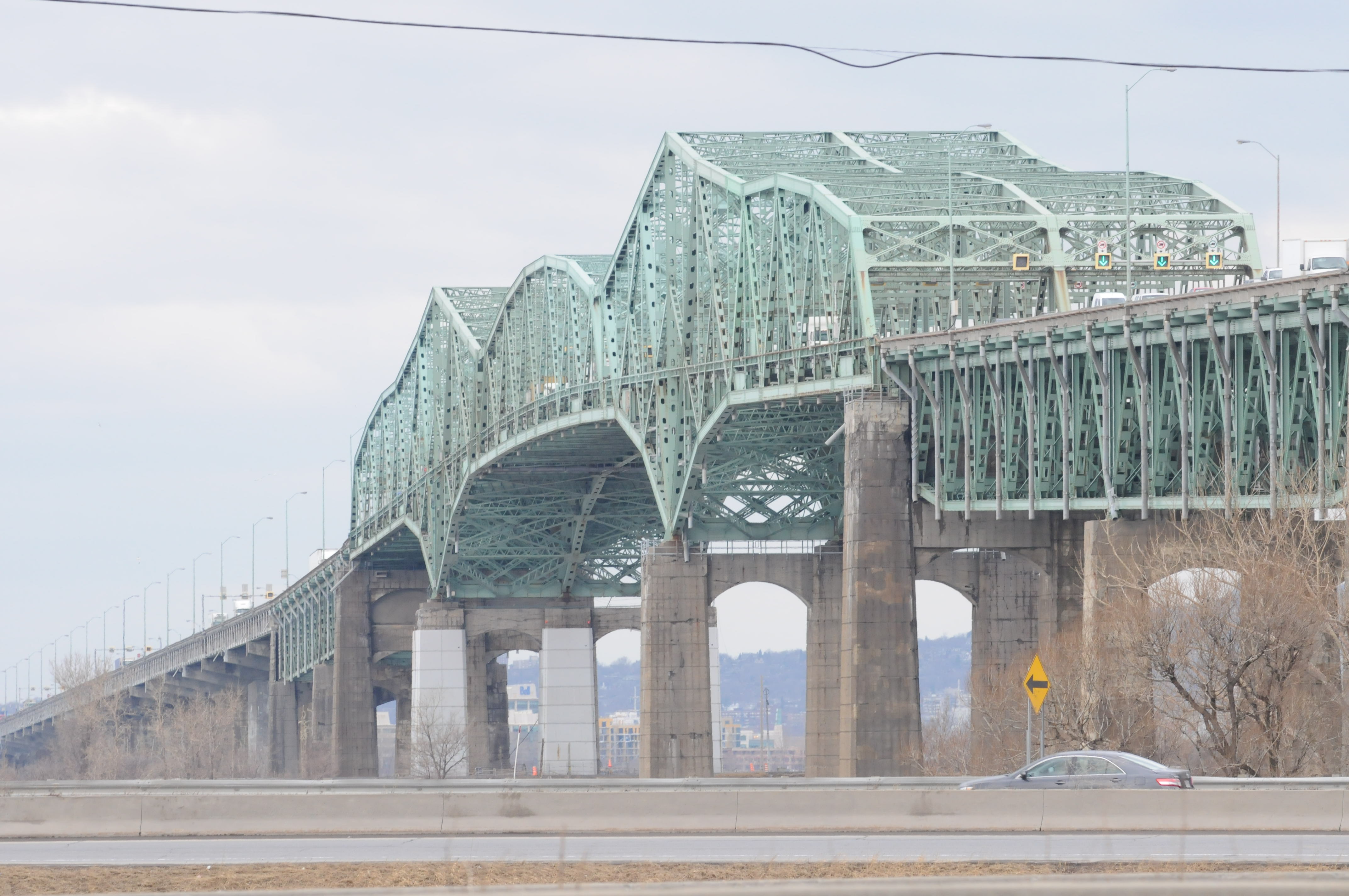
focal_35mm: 218
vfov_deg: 6.3
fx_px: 8140
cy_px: 448
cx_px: 674
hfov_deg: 9.5
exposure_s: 1/400
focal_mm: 145
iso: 1000
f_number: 10
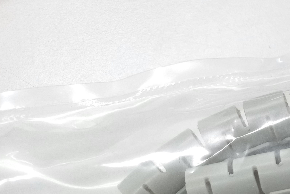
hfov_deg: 22.8
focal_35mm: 75
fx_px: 604
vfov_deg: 16.6
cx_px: 416
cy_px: 289
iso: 200
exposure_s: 1/49
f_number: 1.8
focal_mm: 4.6
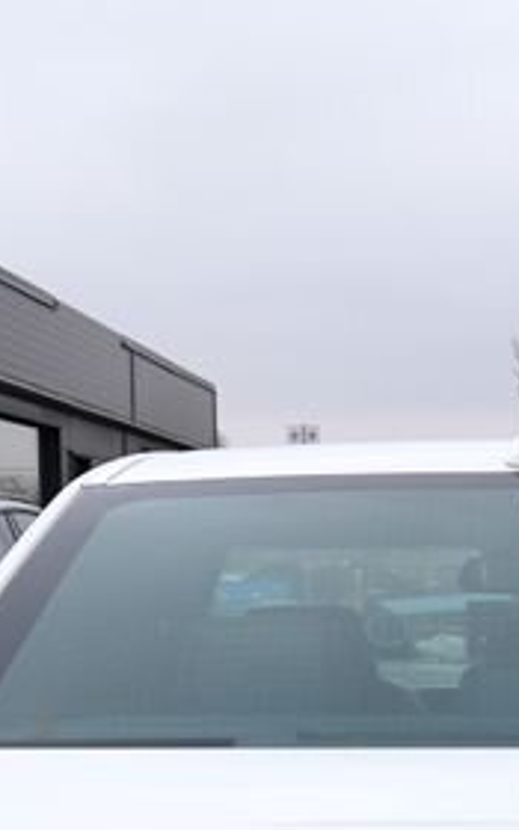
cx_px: 558
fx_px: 2444
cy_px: 941
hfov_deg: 11.9
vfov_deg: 18.5
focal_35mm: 108
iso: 100
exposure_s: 1/200
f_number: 7.1
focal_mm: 29
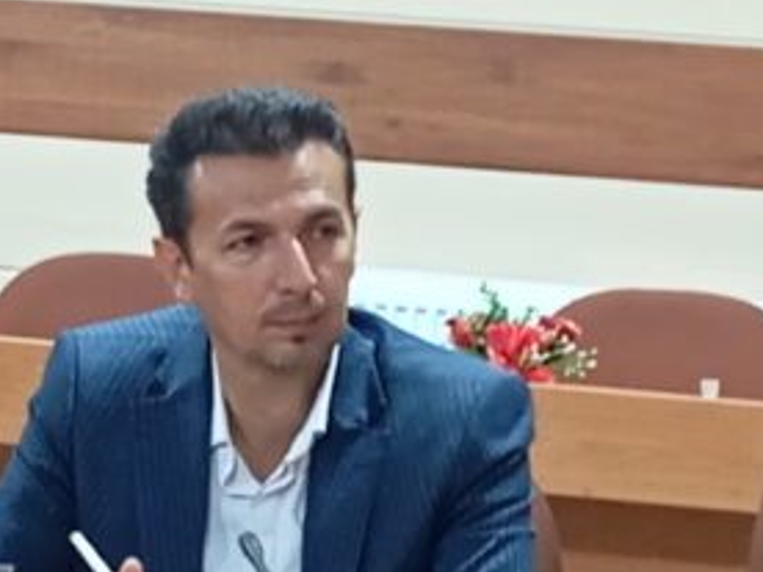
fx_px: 5246
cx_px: 221
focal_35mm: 238
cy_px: 370
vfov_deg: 6.2
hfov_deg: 8.3
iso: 1206
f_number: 1.8
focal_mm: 4.22
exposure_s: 1/25
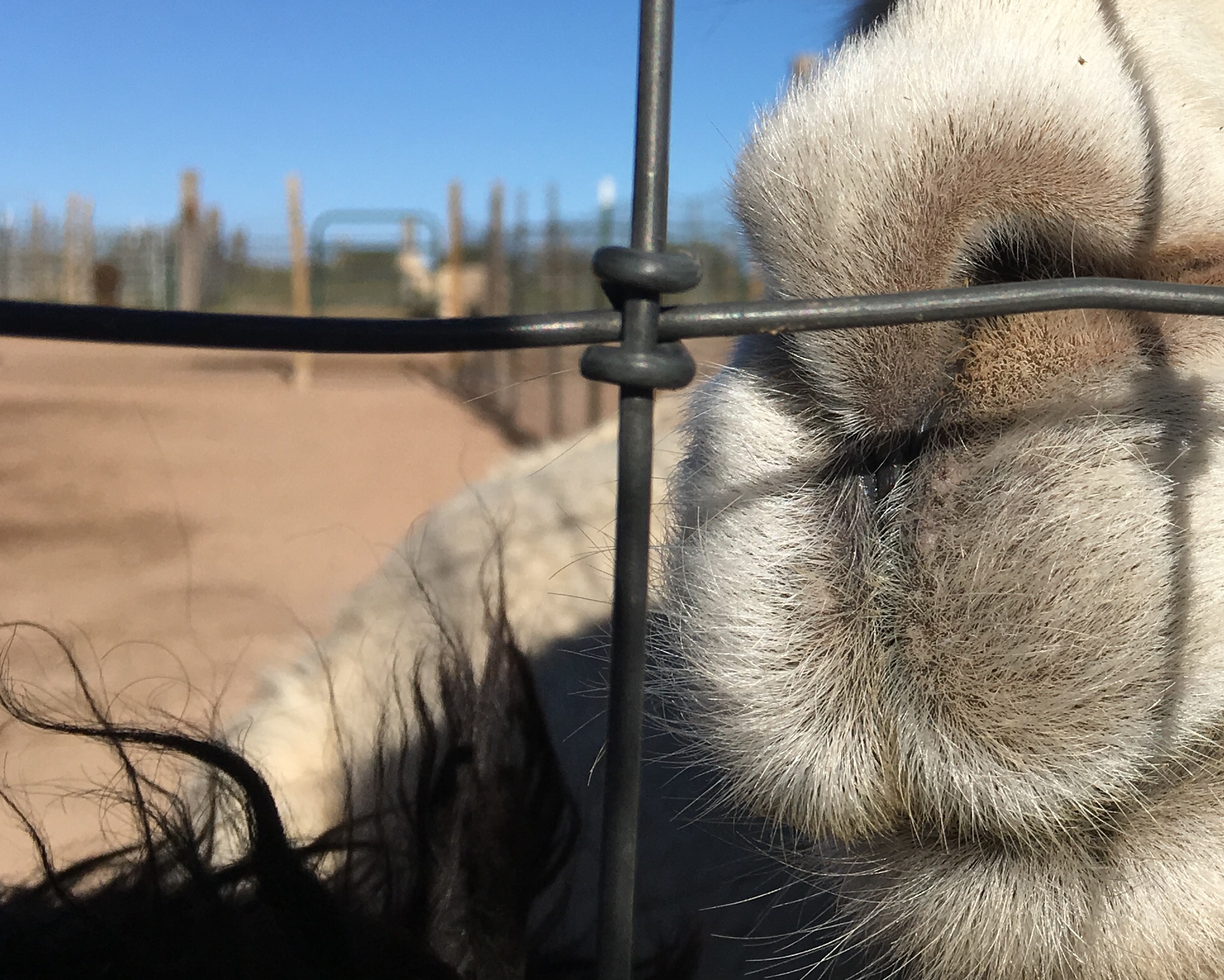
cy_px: 253
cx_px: 1227
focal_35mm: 59
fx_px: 2138
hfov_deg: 29.8
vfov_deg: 25.5
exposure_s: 1/2959
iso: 25
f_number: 2.2
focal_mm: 4.15
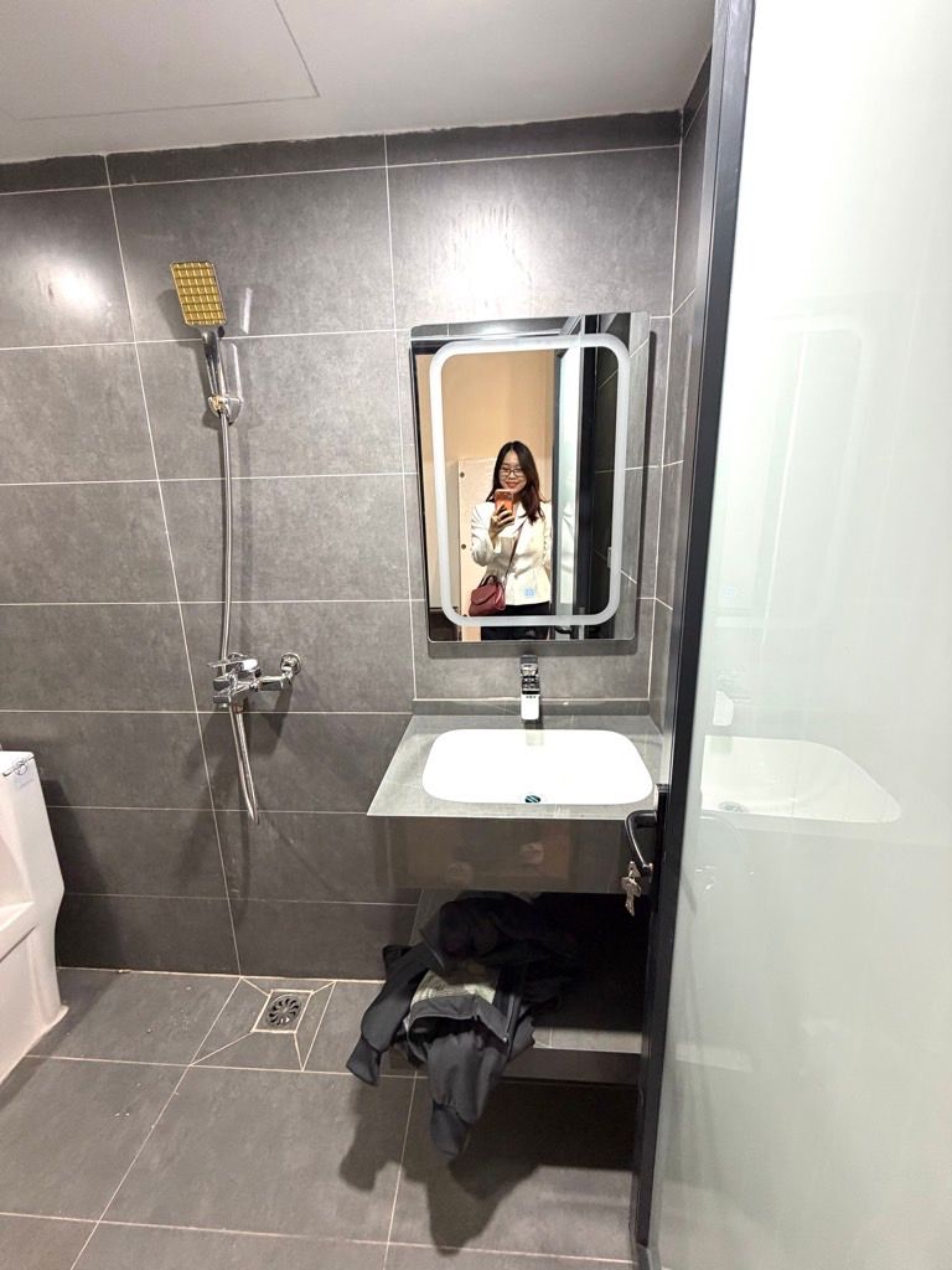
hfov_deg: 85.7
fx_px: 513
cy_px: 635
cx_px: 476
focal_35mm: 14
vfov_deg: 102.1
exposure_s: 1/50
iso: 400
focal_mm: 2.22
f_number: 2.2
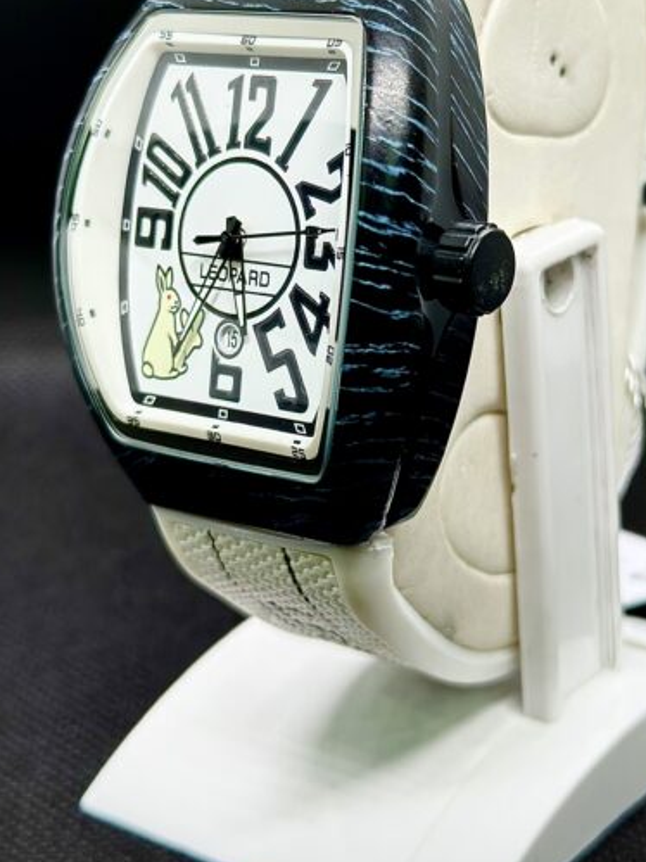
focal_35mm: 77
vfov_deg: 25.2
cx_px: 380
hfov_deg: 19.1
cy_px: 271
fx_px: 1917
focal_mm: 6.86
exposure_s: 1/153
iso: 64
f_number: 1.78
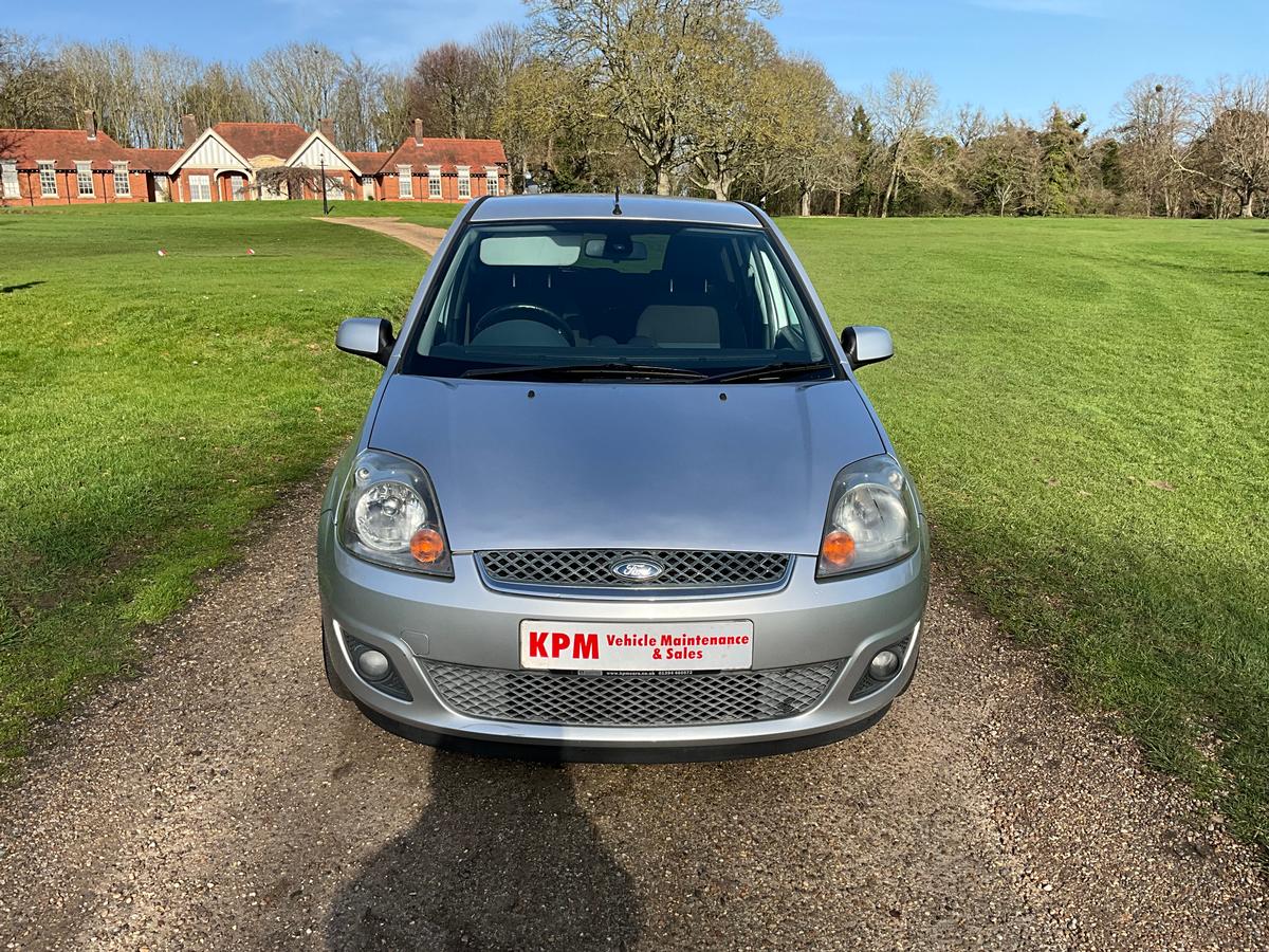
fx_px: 1063
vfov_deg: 48.2
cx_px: 634
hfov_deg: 61.7
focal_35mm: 29
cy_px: 476
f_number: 1.8
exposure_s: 1/1195
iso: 25
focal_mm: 3
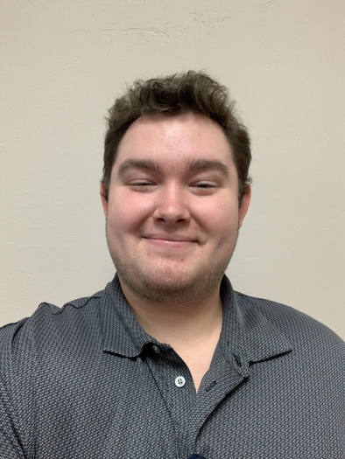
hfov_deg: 44.2
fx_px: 425
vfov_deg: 56.8
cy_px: 230
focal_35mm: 32
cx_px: 172
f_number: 2.2
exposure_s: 1/44
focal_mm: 2.87
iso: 100
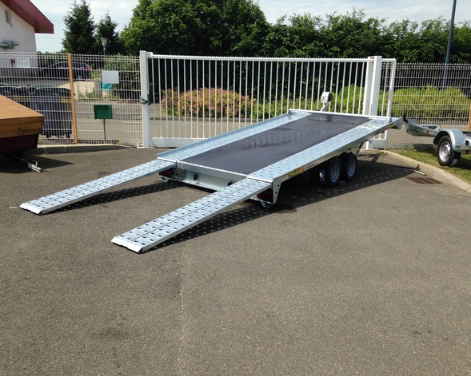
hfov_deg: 51.5
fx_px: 488
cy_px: 187
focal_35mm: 35
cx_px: 229
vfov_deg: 42.2
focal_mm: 4.12
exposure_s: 1/1506
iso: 50
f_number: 2.4
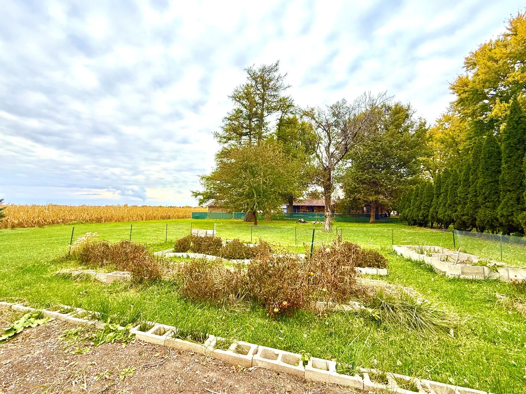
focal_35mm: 15
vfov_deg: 81.7
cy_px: 194
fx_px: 228
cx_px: 259
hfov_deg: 98.2
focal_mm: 2.22
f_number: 2.2
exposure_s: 1/340
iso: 50
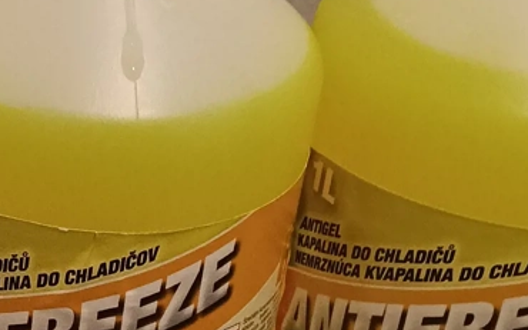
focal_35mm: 103
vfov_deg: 12.6
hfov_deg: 19.7
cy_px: 299
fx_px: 1482
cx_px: 11
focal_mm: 3.98
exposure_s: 1/33.3
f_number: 1.8
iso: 400
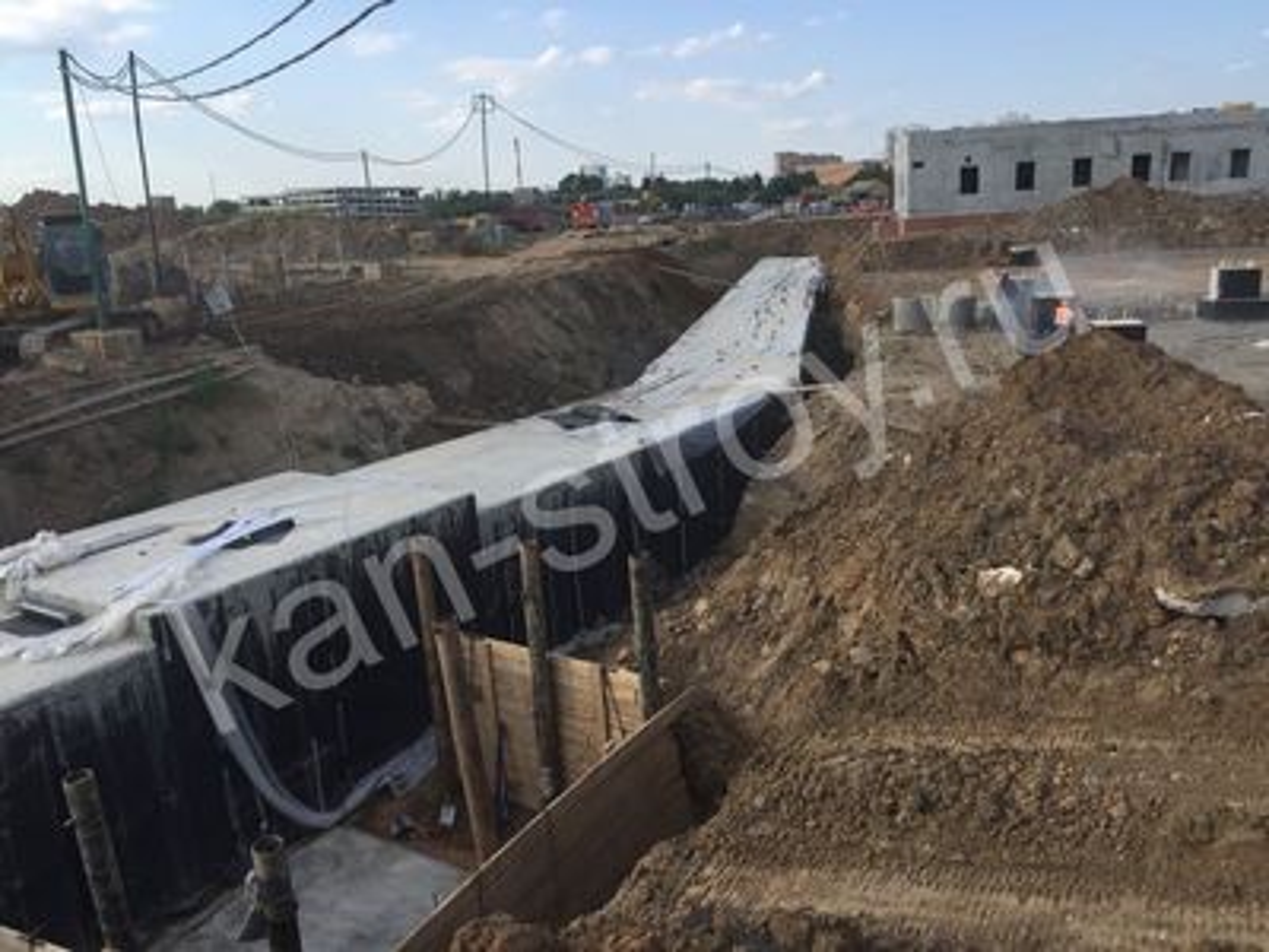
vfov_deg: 48.2
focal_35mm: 29
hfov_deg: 61.7
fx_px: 1063
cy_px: 476
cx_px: 634
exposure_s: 1/1041
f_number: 2.2
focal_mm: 4.15
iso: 32
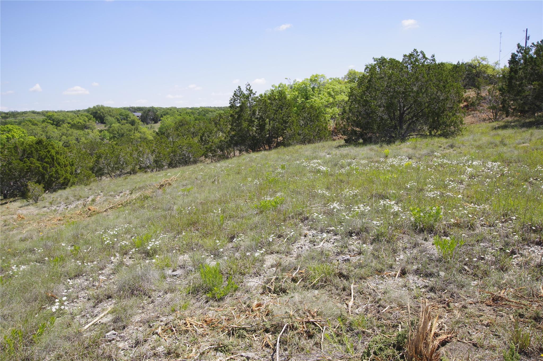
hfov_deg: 62.0
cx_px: 272
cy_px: 180
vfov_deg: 43.5
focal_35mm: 30
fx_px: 452
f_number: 7.1
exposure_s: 1/320
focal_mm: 20
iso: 200
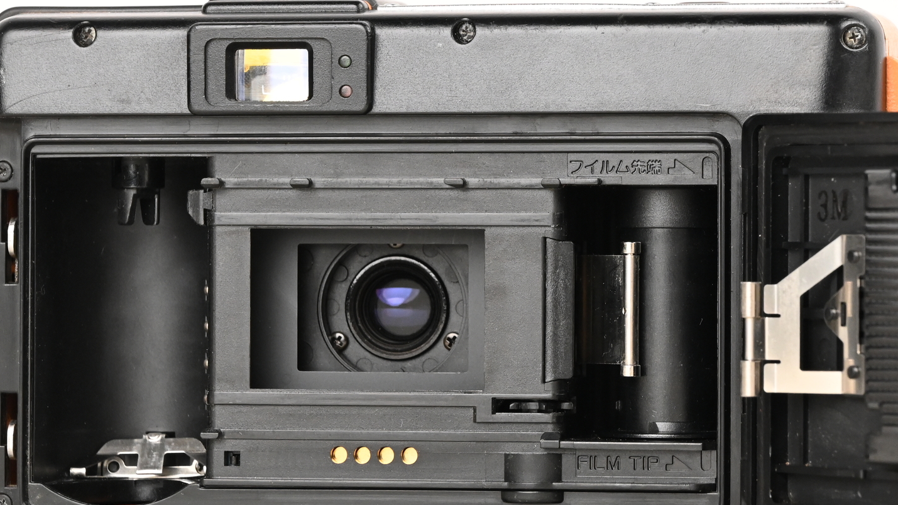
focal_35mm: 211
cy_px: 216
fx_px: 5024
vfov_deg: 5.8
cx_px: 606
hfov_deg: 10.2
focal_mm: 120
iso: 3200
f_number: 14
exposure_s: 1/100
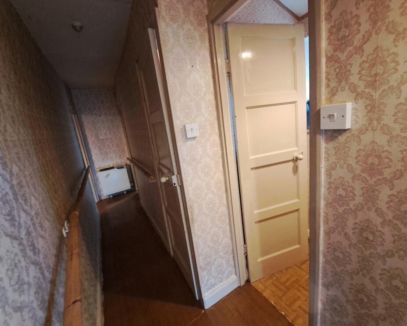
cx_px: 211
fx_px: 169
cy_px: 161
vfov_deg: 88.0
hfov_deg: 100.7
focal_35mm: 14
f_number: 2.2
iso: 500
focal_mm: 1.74
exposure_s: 1/20
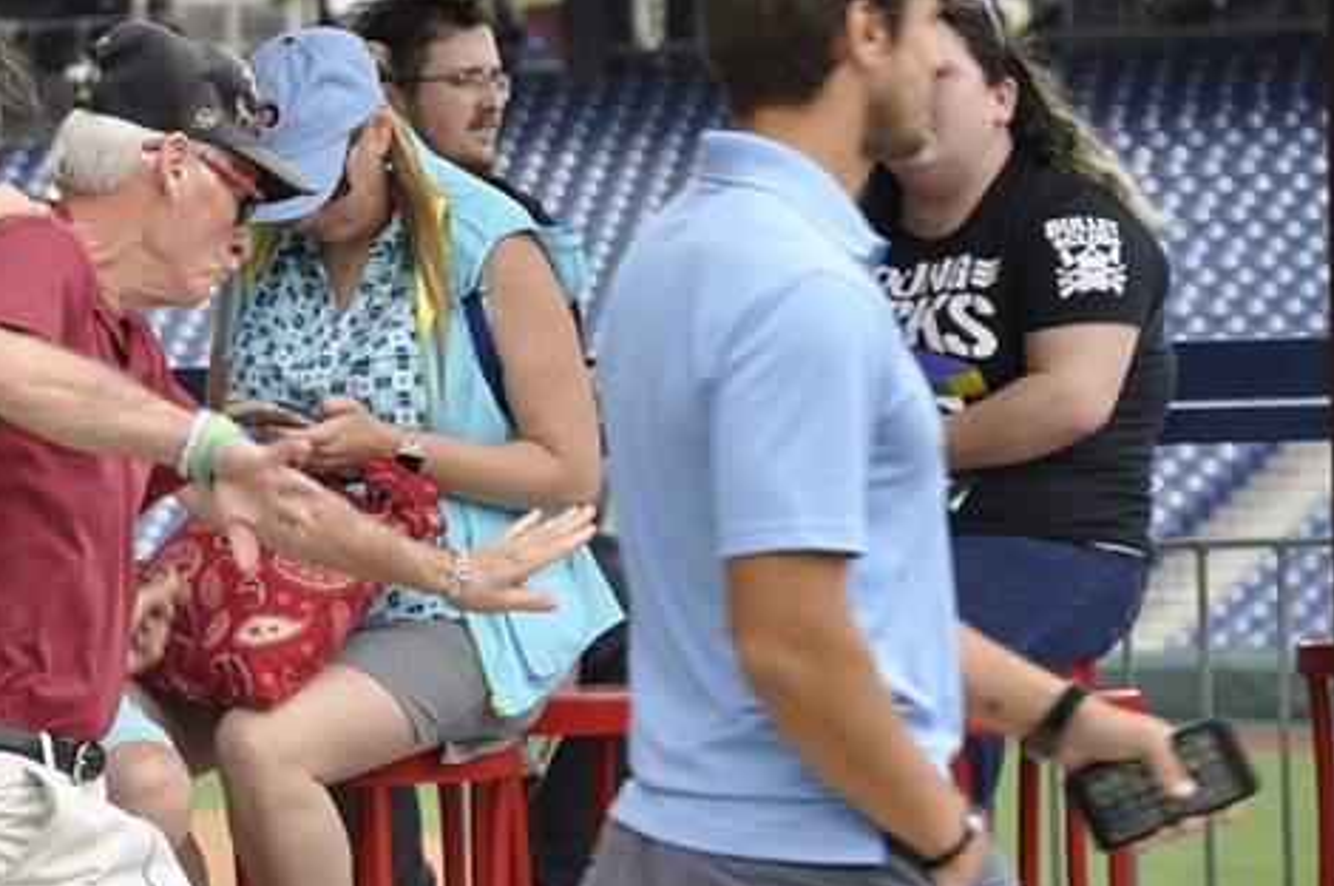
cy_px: 571
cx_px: -51
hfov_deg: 6.1
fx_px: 12399
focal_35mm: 335
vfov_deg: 4.1
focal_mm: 105
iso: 400
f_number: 5.6
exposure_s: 1/125
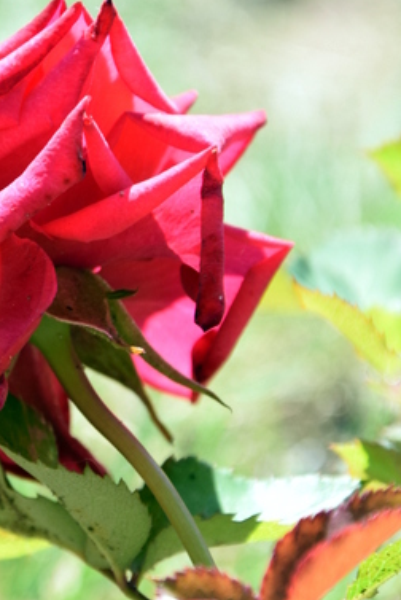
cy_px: 309
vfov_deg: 6.2
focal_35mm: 334
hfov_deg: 4.1
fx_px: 5571
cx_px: 29
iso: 320
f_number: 8
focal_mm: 105
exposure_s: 1/250
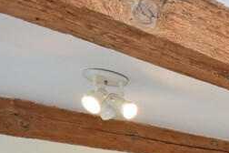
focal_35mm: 67
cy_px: 295
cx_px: 334
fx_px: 426
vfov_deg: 16.2
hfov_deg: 24.2
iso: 800
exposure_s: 1/100
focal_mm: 11
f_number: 5
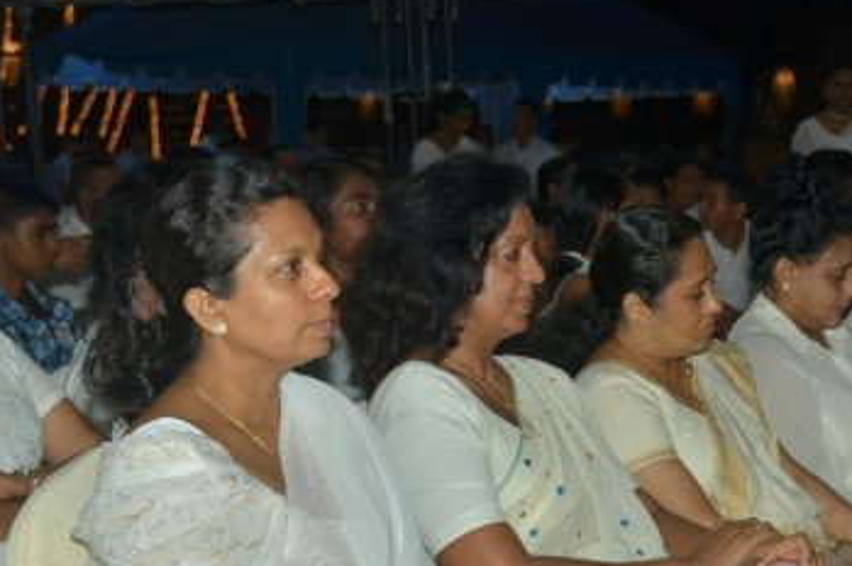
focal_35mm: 103
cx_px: 649
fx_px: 2435
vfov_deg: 13.2
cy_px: 374
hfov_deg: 19.7
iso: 320
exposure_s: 1/80
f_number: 5
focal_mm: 40
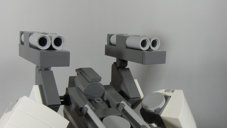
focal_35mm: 48
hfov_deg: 42.9
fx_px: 289
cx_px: 109
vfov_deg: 24.7
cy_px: 90
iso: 400
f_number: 3.5
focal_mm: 5.4
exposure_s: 1/58.3
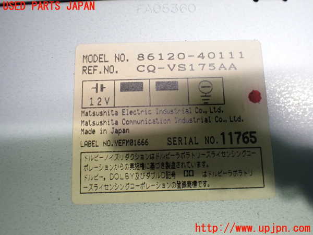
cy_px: 118
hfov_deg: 60.0
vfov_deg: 46.8
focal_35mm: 30
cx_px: 156
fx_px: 271
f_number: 2.3
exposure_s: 1/80
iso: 800
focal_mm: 5.4
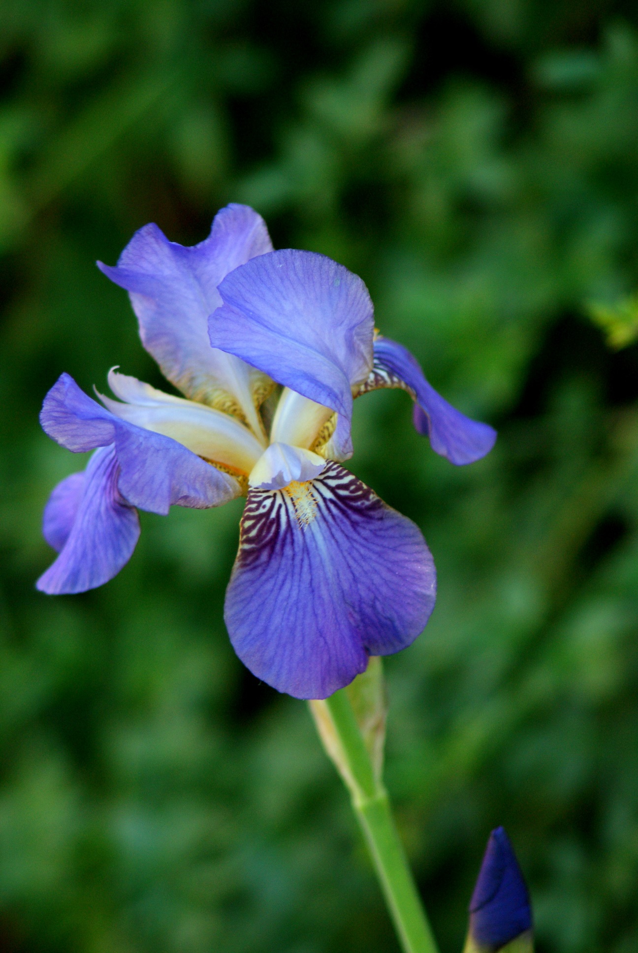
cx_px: 319
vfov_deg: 6.9
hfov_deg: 4.6
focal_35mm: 300
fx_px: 7952
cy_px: 476
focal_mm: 200
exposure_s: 1/200
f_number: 5.6
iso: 400
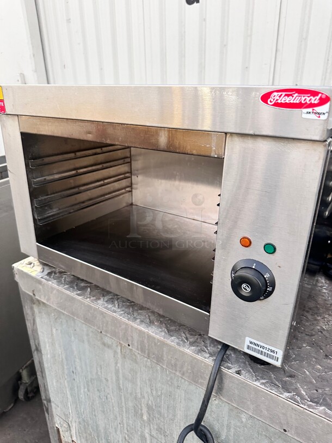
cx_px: 166
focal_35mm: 24
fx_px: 307
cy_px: 222
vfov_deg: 71.6
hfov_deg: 56.8
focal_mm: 6.86
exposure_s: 1/60
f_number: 1.78
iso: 250
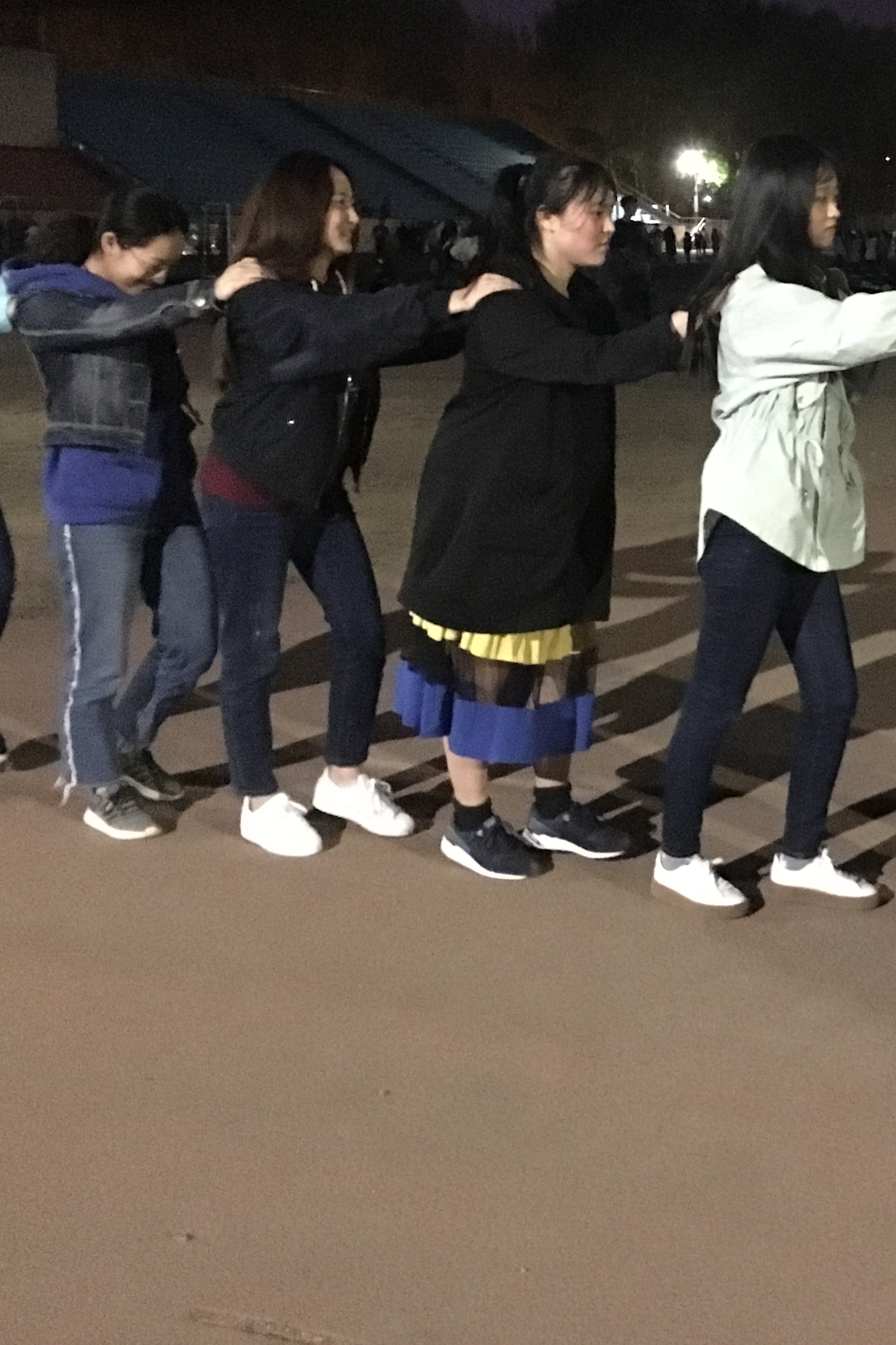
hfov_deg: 23.9
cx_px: 905
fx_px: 2016
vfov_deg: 36.6
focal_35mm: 54
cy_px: 476
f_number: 2.2
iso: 1600
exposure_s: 1/17
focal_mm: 4.15
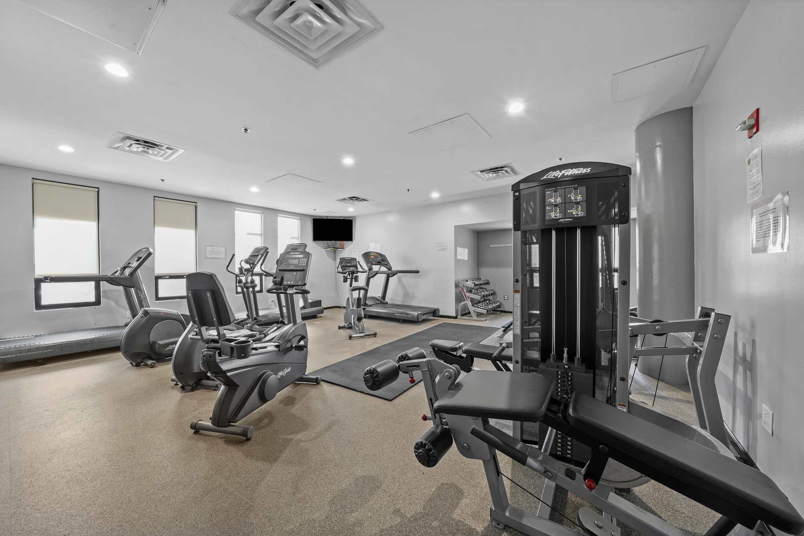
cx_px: 402
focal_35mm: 12
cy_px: 268
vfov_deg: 90.0
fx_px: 268
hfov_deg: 112.6
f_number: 9
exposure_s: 1
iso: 1000
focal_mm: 12
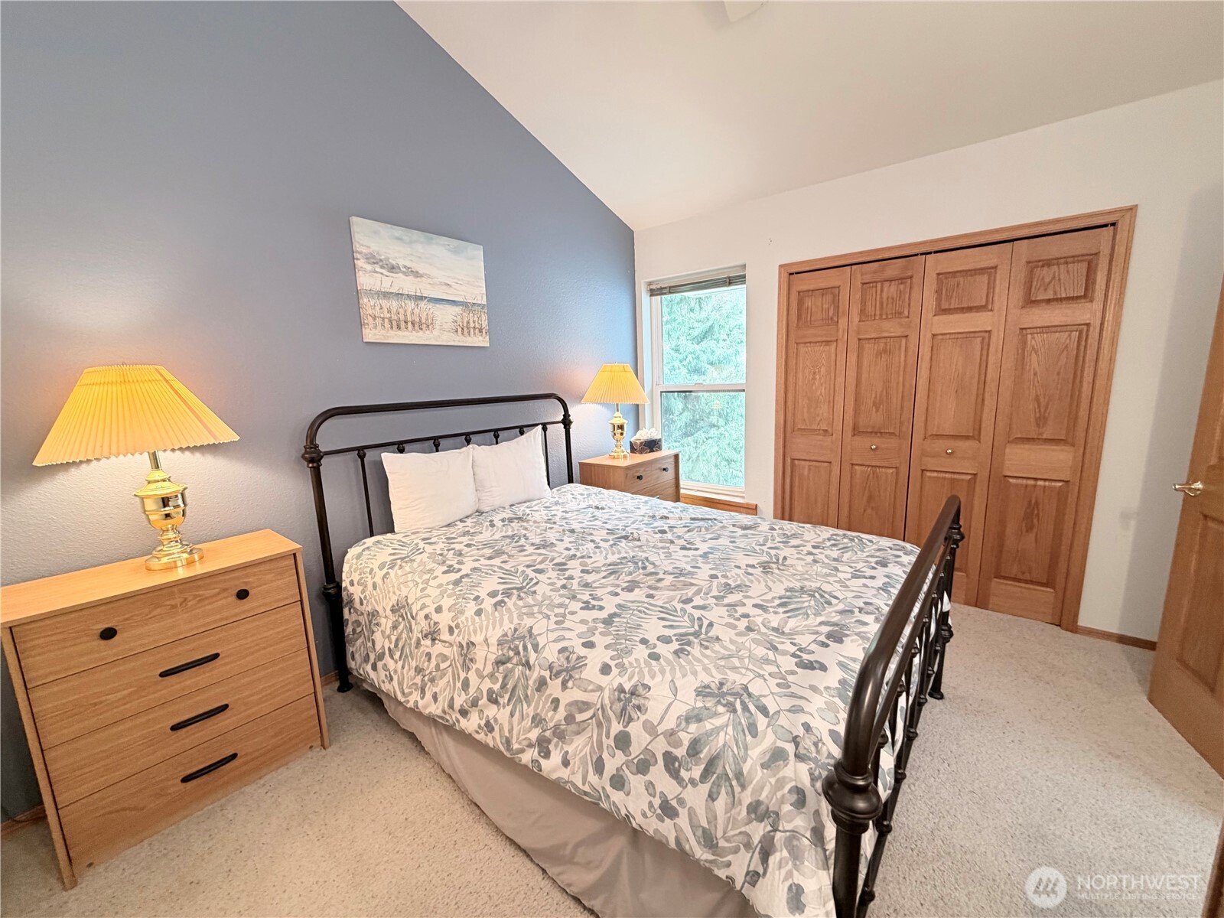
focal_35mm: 14
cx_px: 612
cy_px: 459
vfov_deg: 85.7
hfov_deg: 102.1
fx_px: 495
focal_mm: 2.22
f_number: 2.2
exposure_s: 1/60
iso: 200
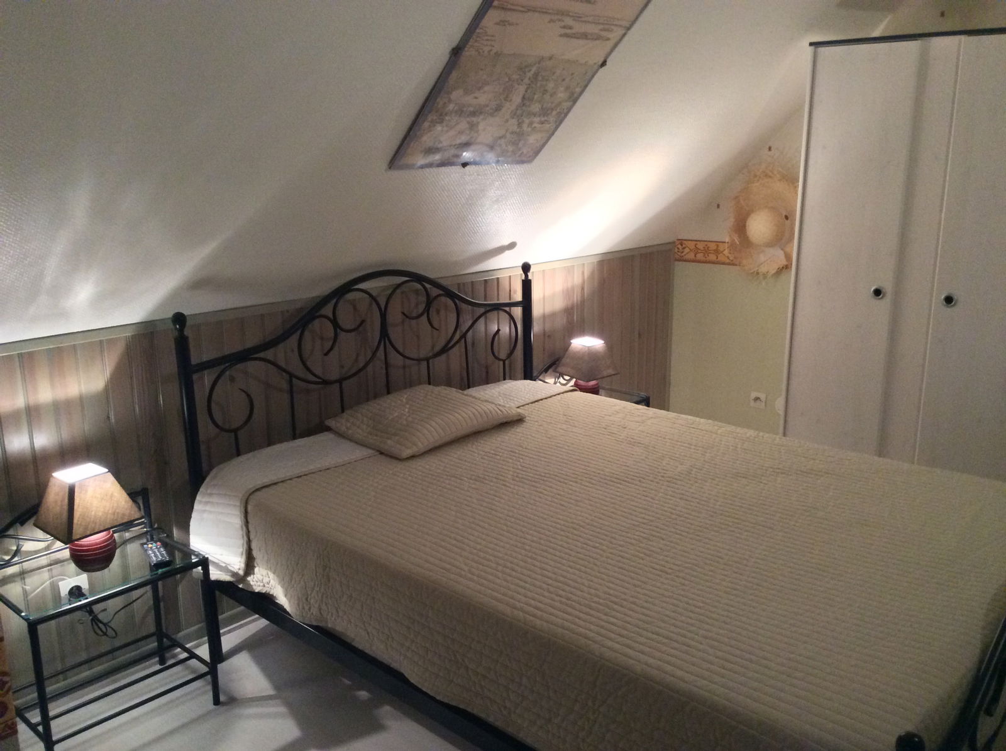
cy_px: 376
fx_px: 929
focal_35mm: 32
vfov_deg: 44.1
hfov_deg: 56.9
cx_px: 503
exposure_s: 1/25
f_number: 2.4
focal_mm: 3.3
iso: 320
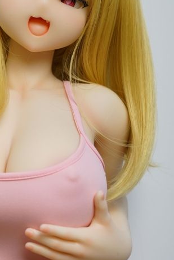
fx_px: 493
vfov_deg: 29.6
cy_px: 158
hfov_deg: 19.8
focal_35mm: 68
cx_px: 29
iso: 400
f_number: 4.5
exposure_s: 1/100
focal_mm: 35
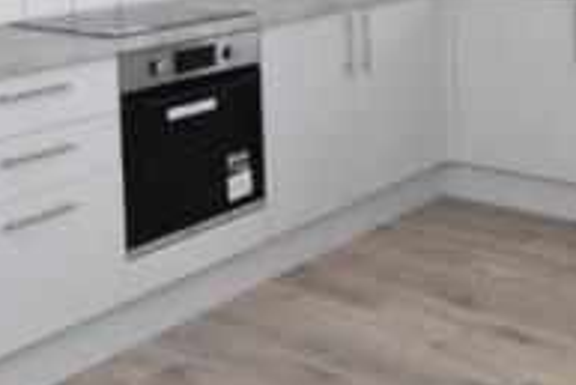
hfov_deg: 32.9
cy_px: -73
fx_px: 977
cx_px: 279
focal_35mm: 61
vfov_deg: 20.8
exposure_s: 1/125
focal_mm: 12
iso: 400
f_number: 5.6
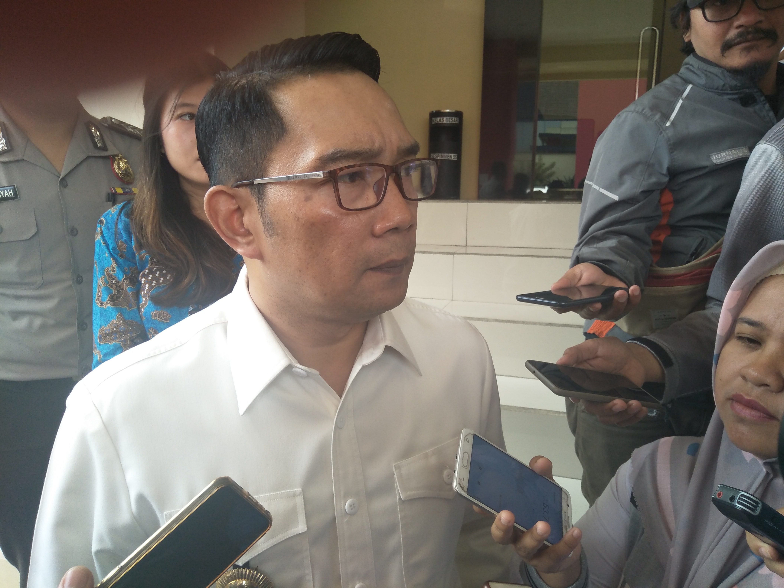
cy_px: 294
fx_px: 453
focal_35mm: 20
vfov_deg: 66.0
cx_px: 392
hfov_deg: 81.7
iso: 50
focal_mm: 3.46
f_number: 2.2
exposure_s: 1/100
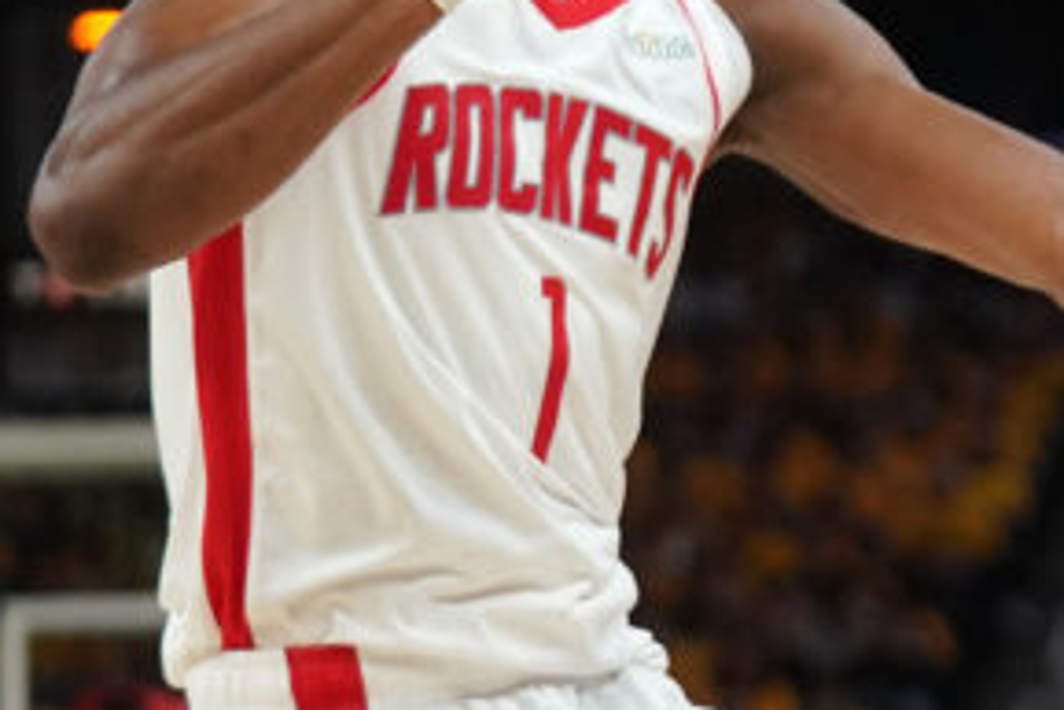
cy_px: 451
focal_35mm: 337
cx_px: 1903
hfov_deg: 6.0
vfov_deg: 4.1
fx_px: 9965
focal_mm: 78
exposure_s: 1/2000
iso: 3200
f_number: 2.8
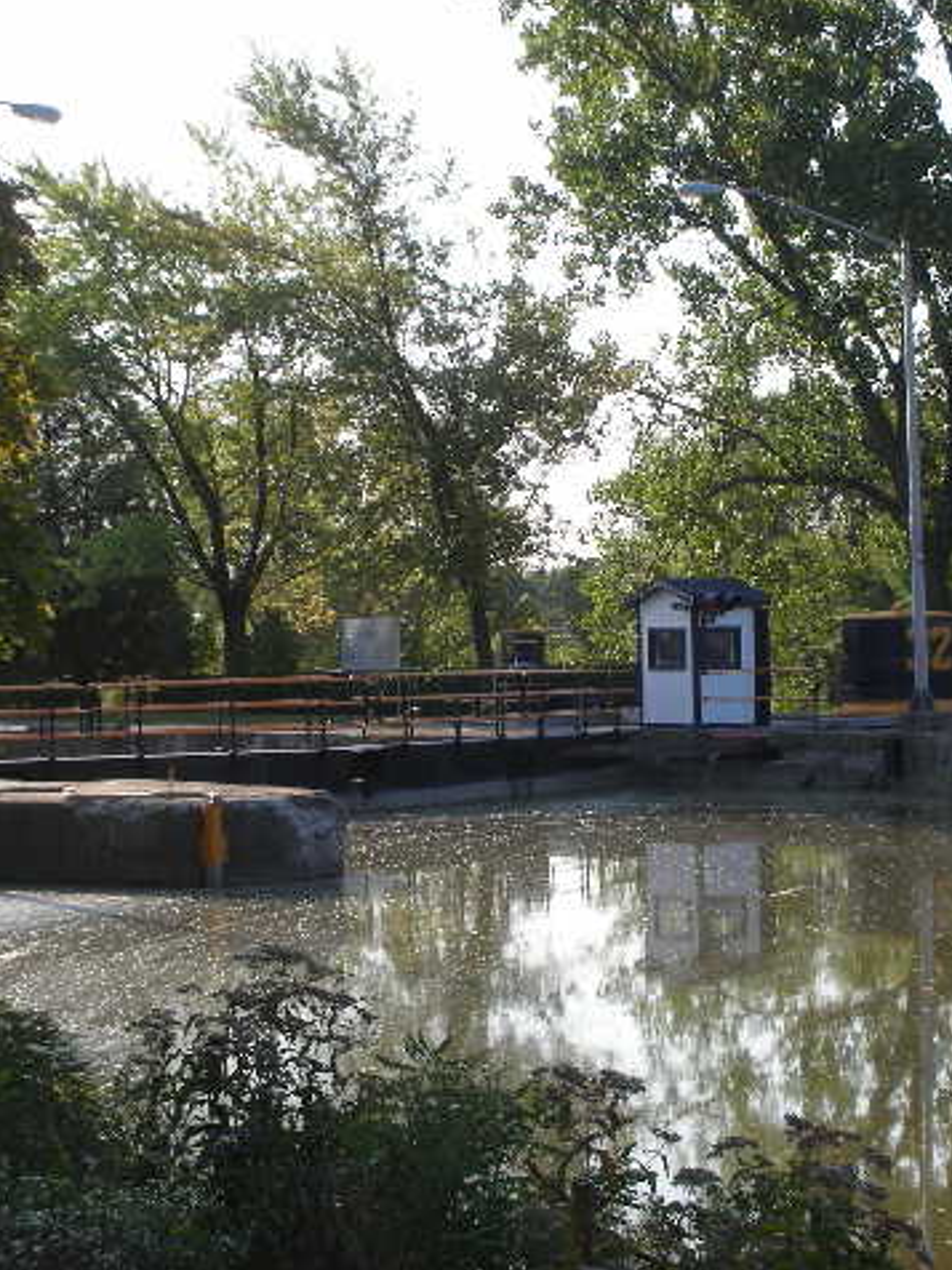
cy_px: 632
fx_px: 3007
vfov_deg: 23.8
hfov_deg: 18.0
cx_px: 507
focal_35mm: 82
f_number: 4
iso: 50
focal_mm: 10.1
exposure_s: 1/200
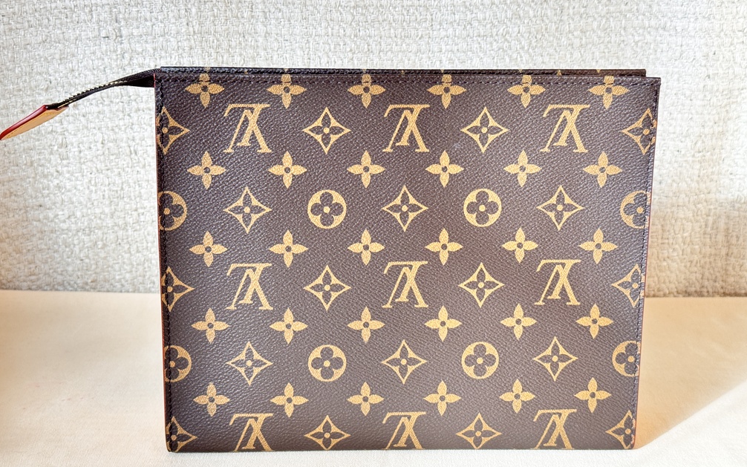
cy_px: 230
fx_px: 1038
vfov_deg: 25.3
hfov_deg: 39.6
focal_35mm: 51
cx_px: 374
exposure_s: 1/107
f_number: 1.78
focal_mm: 6.76
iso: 160
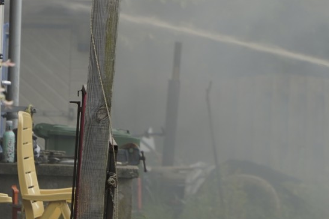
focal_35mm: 470
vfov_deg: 2.9
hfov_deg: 4.4
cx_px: 223
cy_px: -6
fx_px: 4294
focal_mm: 159
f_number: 5.6
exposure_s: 1/160
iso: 250
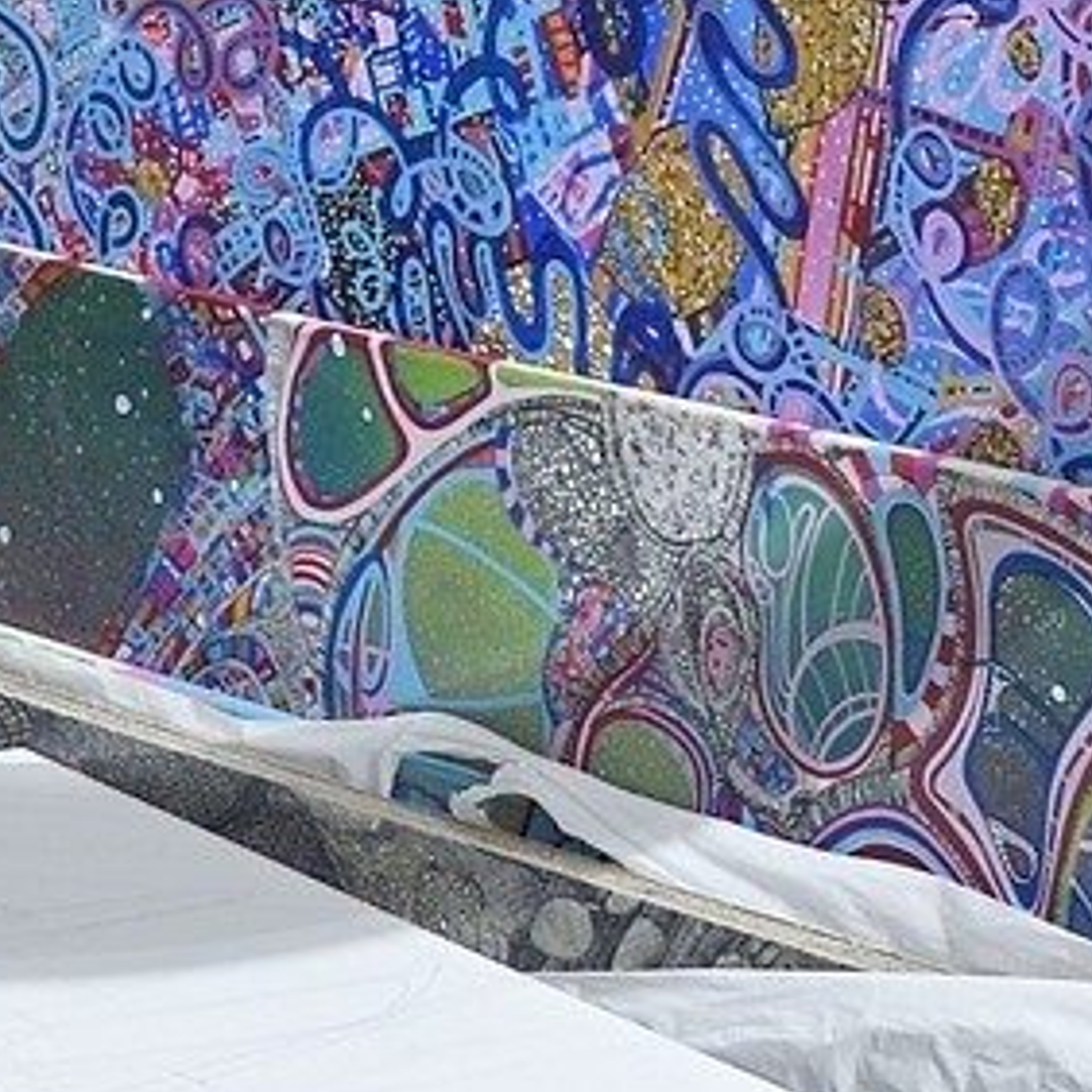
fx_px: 6210
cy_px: -834
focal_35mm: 174
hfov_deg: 10.0
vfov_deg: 9.6
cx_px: -54
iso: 800
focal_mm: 24
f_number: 7.1
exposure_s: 1/50
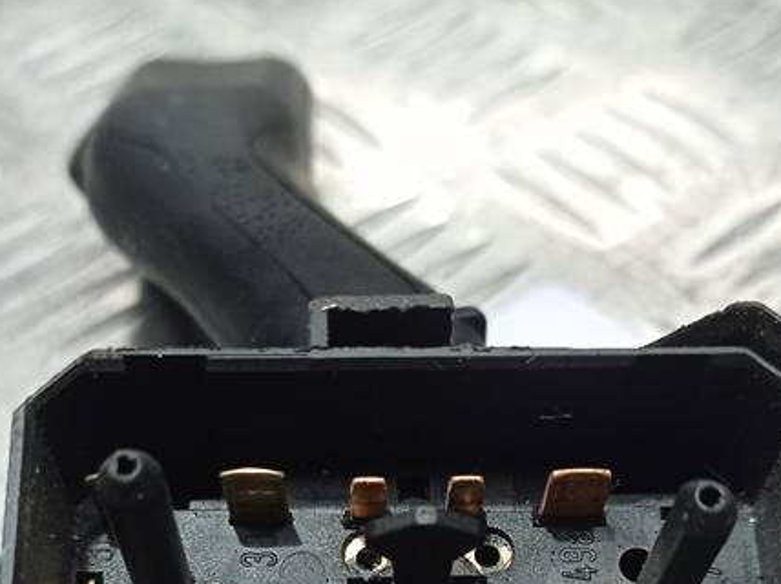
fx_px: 1510
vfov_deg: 20.9
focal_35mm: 67
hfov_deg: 29.0
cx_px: 369
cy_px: 631
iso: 103
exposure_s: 1/215
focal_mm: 4.7
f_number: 1.79
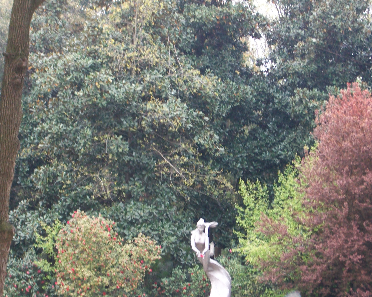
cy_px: 132
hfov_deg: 16.1
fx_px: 1310
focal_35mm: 119
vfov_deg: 13.0
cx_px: 222
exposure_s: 1/40
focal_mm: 17.1
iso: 160
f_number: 5.1
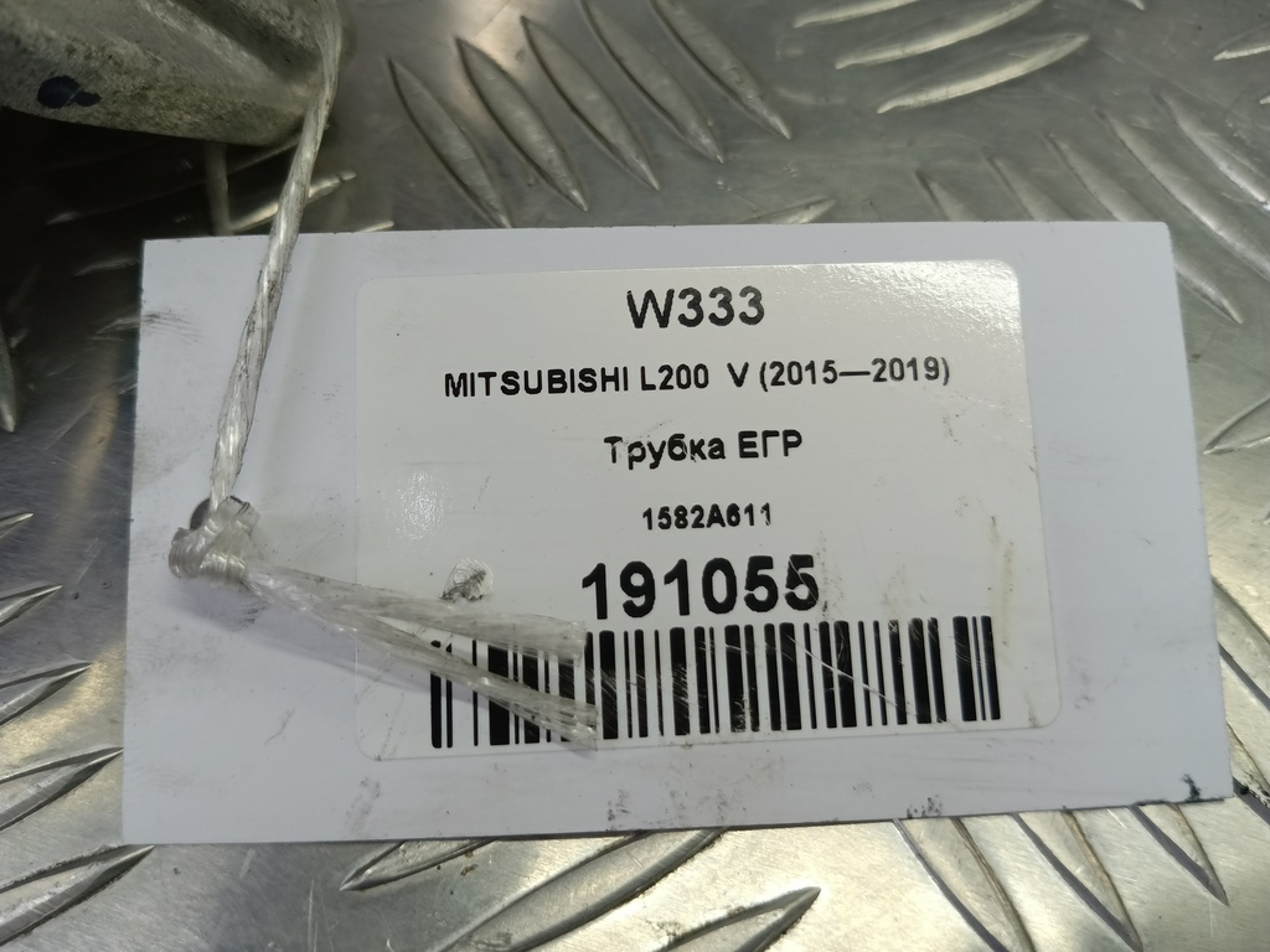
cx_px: 635
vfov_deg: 51.4
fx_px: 991
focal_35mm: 27
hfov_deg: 65.3
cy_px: 476
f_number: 1.6
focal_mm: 4.11
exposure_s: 1/100
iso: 146
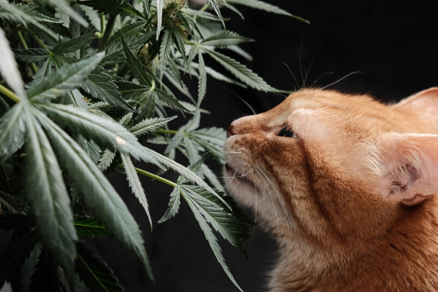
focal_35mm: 98
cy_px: 191
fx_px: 1192
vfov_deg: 13.9
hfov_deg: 20.8
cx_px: 176
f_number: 5.6
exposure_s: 1/200
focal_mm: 44.4
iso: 160
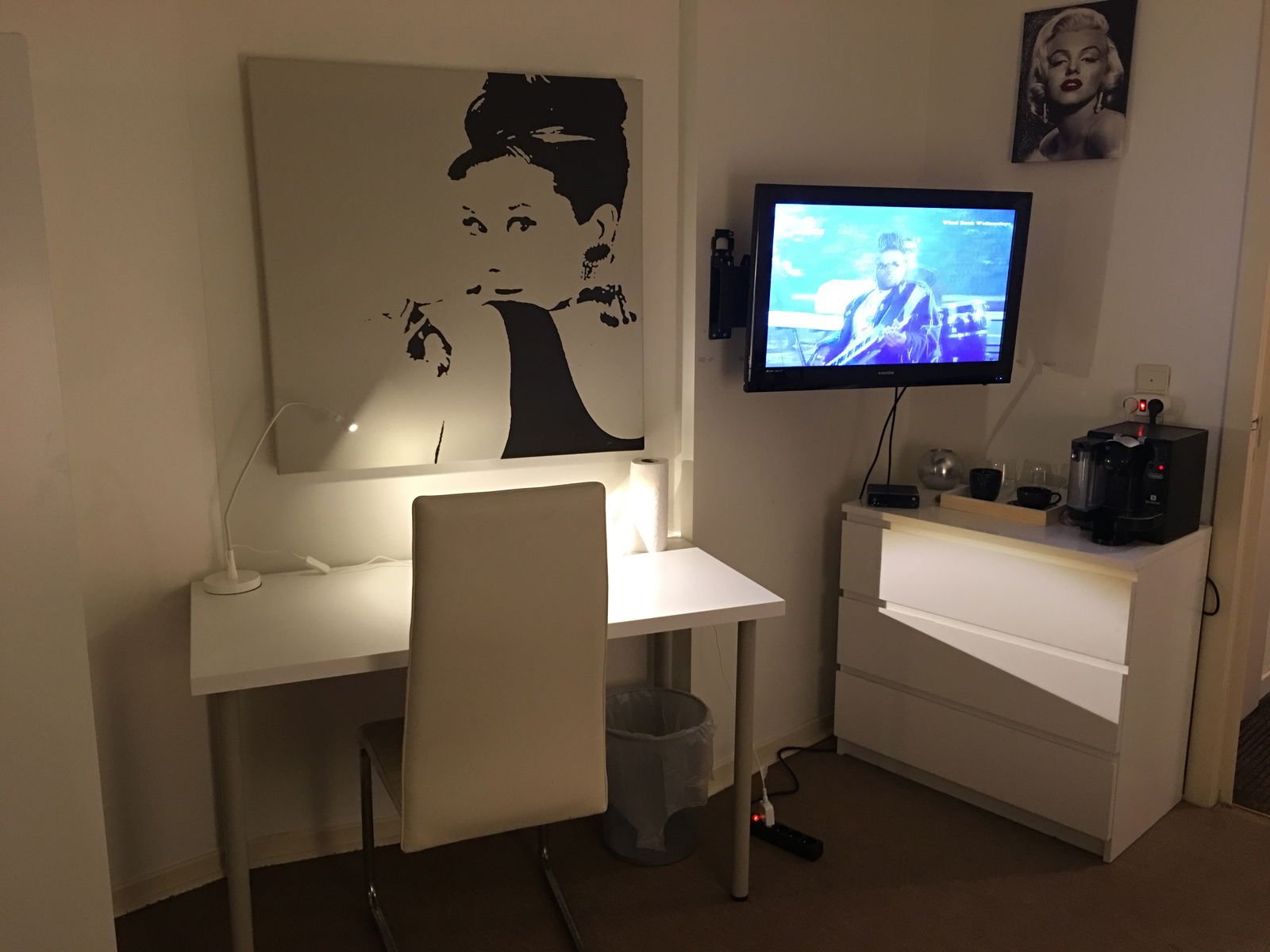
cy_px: 476
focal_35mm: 29
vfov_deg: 48.2
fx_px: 1064
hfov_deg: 61.7
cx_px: 635
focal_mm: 4.15
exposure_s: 1/8
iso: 100
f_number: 2.2
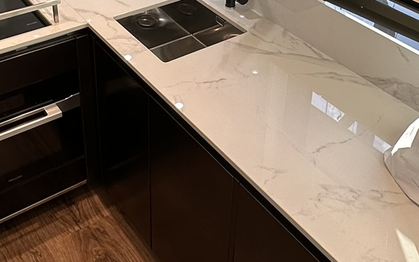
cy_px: -20
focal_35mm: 49
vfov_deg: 24.7
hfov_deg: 41.0
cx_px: 214
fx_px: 560
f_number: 2.2
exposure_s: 1/99
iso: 50
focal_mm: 2.22
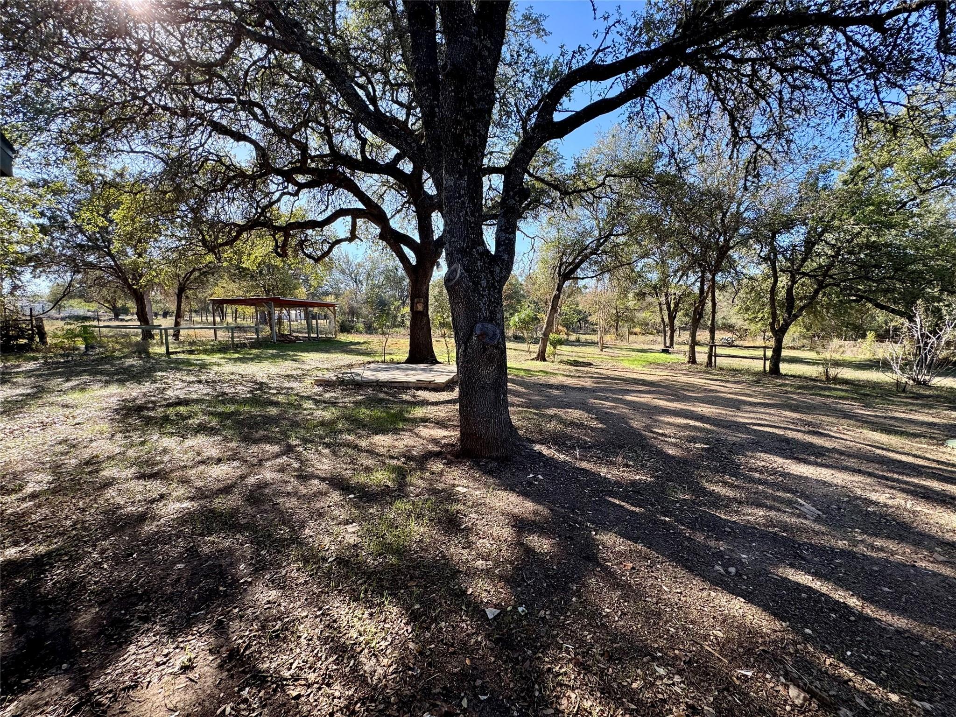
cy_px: 358
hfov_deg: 102.1
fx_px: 387
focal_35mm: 14
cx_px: 478
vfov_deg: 85.7
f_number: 2.2
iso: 40
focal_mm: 2.22
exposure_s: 1/316
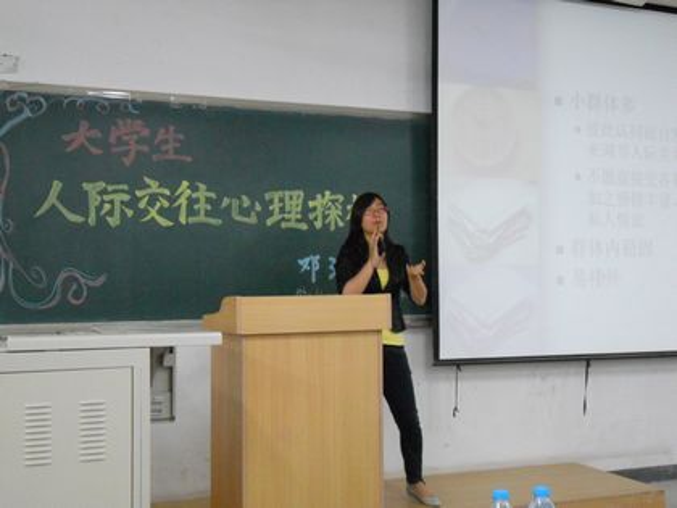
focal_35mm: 46
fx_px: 900
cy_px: 254
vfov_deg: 31.5
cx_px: 338
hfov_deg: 41.2
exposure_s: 1/30
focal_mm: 8.2
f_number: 4.3
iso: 800
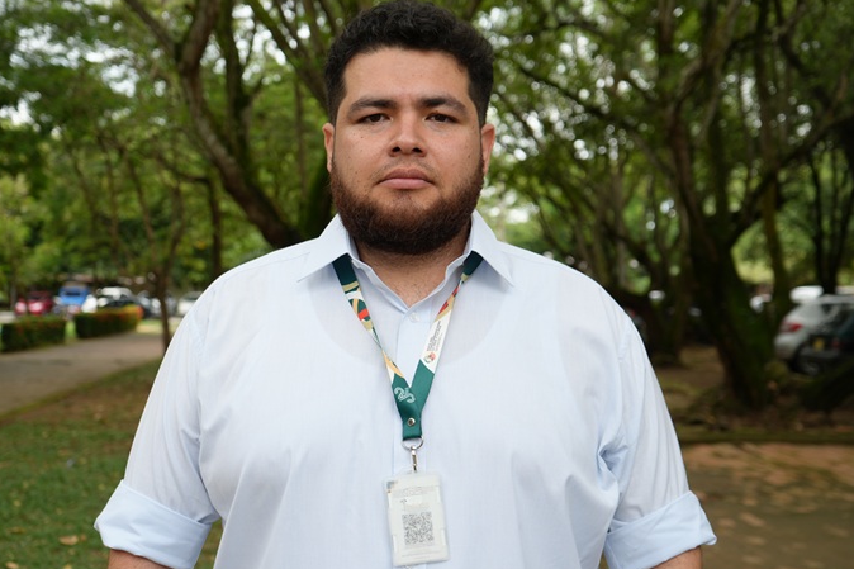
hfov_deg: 38.2
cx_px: 399
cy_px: 286
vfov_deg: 26.0
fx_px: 1233
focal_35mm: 52
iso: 125
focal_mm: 40
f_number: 4.5
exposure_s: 1/160
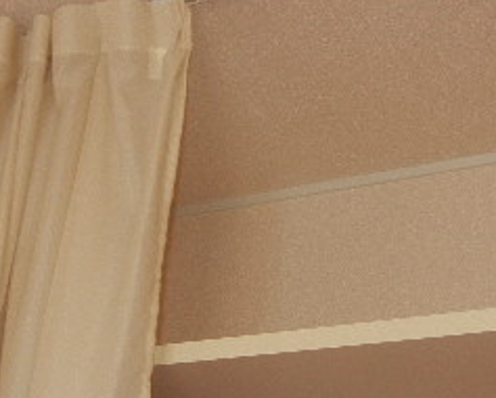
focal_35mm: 79
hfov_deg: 24.1
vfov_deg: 19.2
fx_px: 1161
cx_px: 251
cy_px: 318
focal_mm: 5.4
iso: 200
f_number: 3.5
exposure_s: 1/30
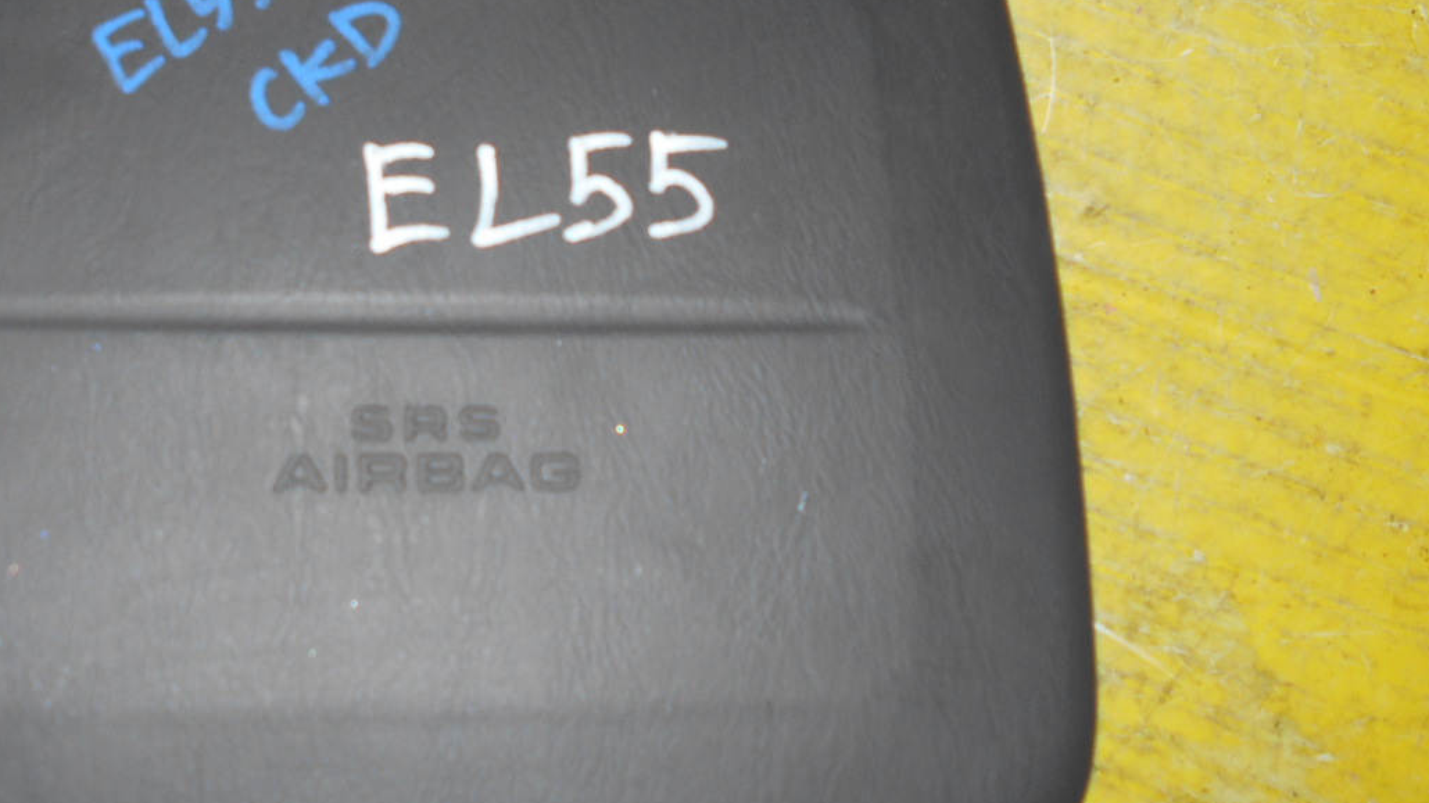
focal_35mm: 44
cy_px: 236
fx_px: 1667
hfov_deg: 45.0
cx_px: 373
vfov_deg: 26.9
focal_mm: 4.6
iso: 80
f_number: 3.2
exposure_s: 1/25
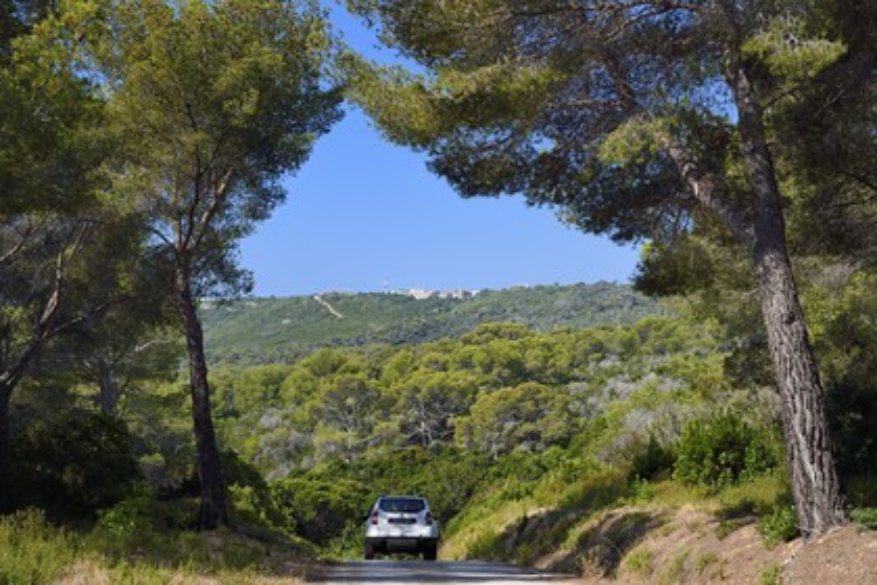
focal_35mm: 52
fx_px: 1267
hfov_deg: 38.2
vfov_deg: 26.0
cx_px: 438
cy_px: 292
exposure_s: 1/320
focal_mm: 52
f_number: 11
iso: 200
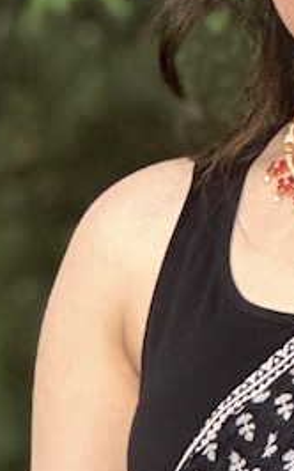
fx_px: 5596
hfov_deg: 3.0
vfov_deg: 4.8
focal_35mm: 436
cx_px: 444
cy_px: 666
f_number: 2.8
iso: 500
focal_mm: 9
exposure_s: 1/60
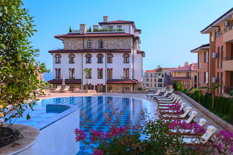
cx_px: 116
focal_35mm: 38
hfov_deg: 50.7
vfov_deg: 35.0
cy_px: 78
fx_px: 246
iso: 100
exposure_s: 1/80
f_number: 10
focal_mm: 38
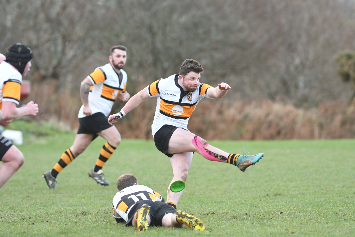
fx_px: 4437
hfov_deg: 4.6
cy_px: 118
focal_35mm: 450
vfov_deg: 3.1
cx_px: 178
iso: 1000
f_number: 4
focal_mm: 300
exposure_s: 1/800
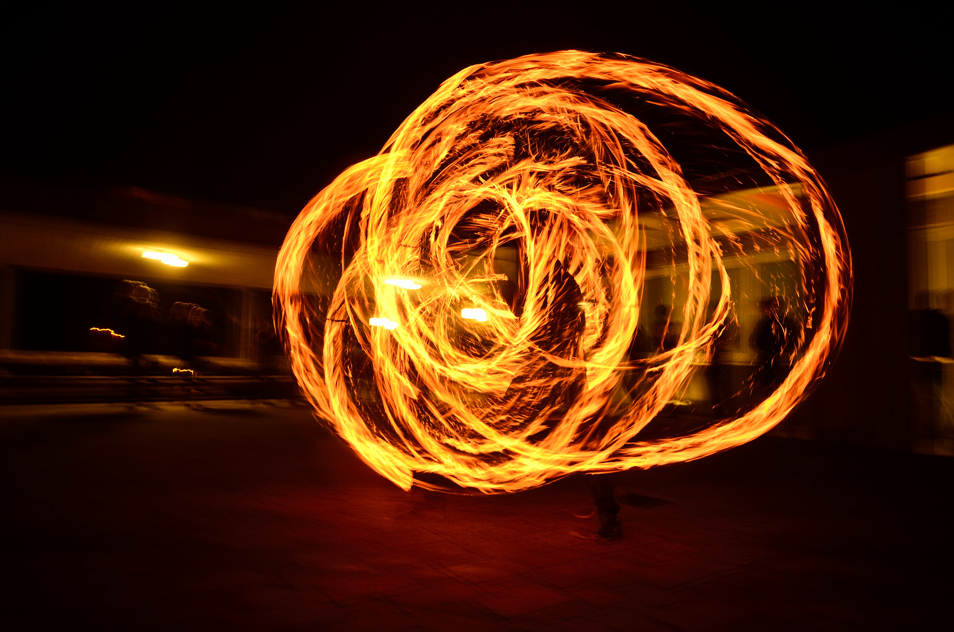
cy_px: 316
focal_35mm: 22
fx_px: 595
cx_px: 477
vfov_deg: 55.9
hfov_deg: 77.4
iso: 100
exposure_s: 1
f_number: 5
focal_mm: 15
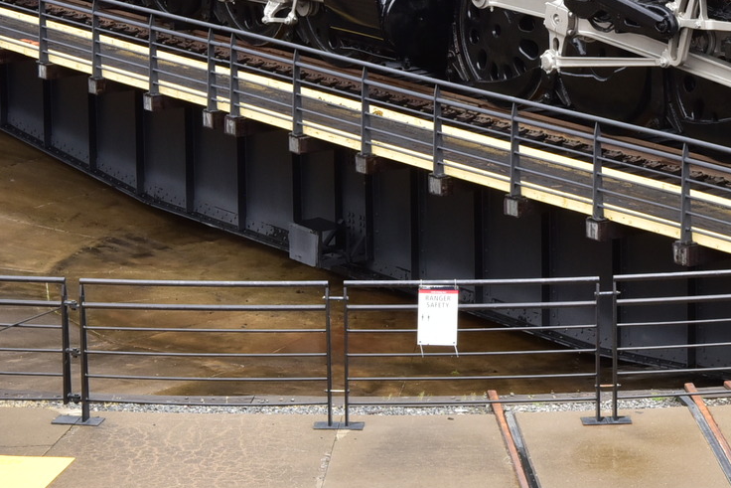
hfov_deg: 12.6
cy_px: -110
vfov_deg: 8.3
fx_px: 3310
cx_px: 492
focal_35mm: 163
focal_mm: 60
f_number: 20
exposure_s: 1/60
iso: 450
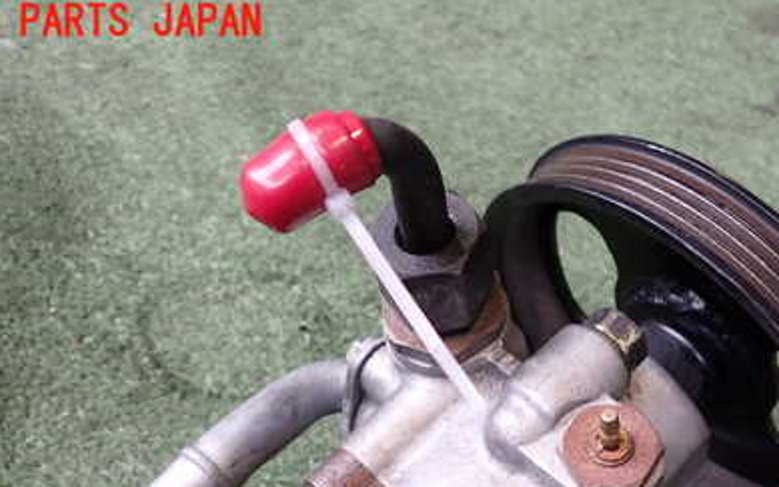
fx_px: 1040
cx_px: 499
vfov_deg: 25.4
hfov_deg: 40.7
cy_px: 449
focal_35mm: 49
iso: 200
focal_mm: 5.4
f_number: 2.3
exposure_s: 1/60
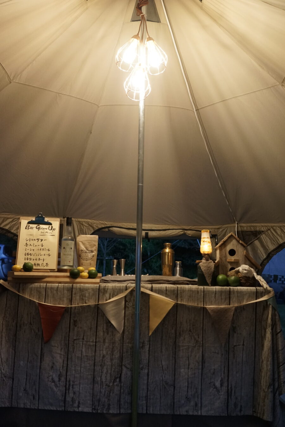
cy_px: 214
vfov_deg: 54.4
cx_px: 142
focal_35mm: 35
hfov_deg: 37.9
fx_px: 416
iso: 2500
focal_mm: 35
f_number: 3.2
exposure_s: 1/60
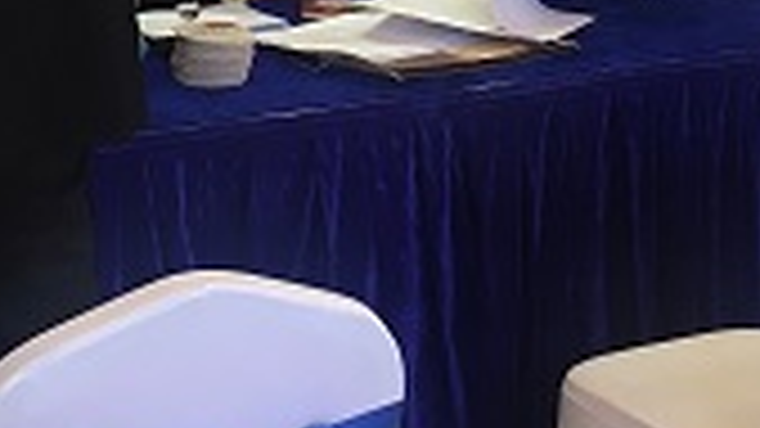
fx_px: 2257
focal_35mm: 112
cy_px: -311
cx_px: 189
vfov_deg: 10.3
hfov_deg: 19.0
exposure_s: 1/33
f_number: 2.2
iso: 64
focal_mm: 4.15
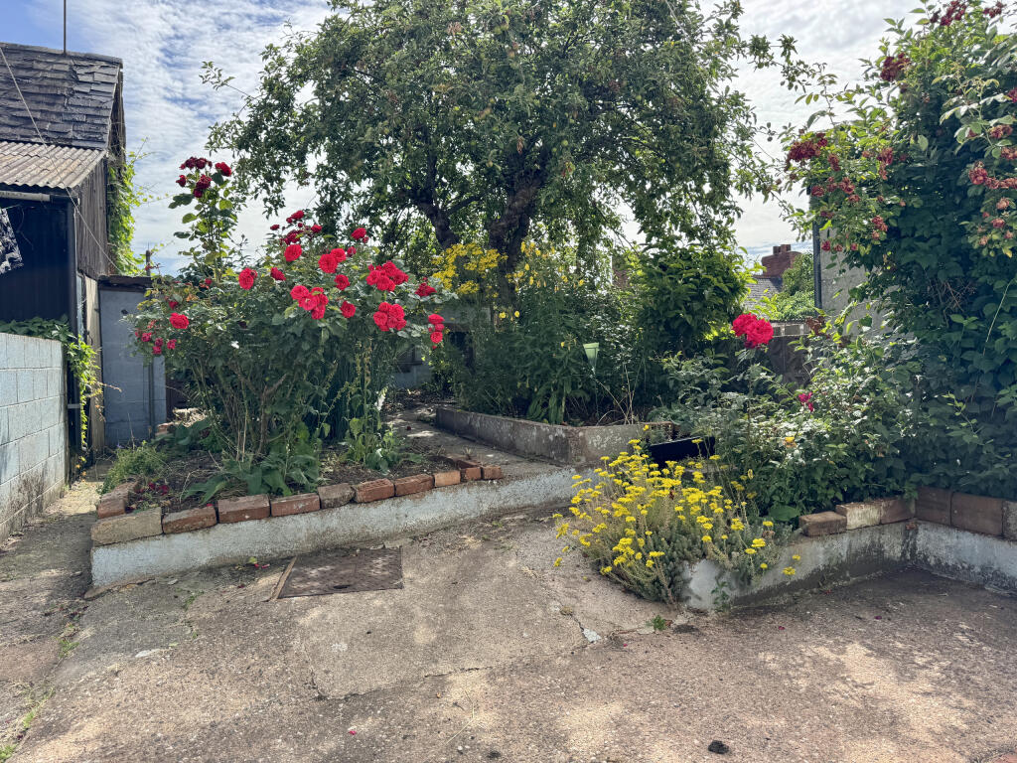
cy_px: 382
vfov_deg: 56.8
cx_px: 508
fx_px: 705
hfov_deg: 71.6
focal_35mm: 24
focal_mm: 6.76
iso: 80
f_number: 1.78
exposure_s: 1/1869
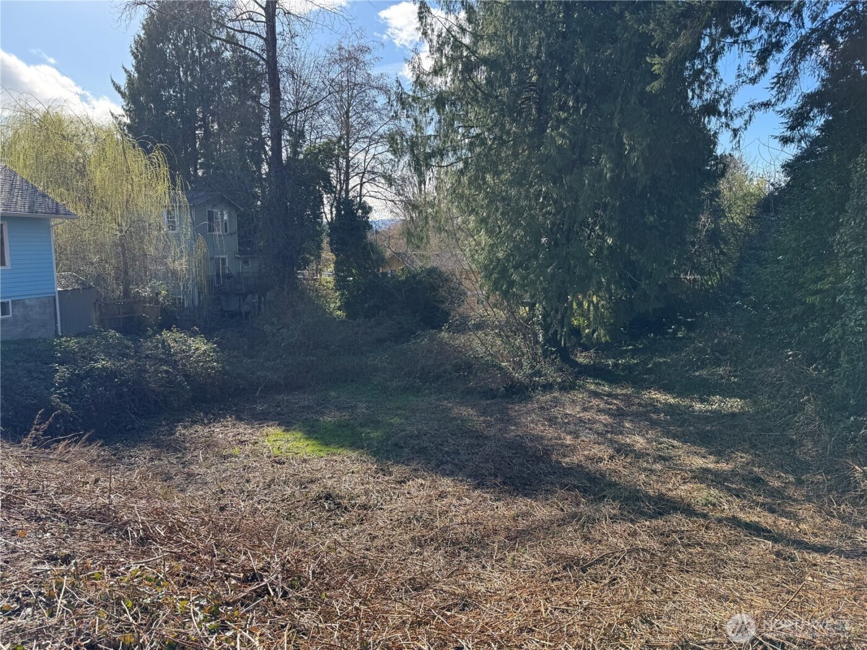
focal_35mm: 24
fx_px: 601
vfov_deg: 56.8
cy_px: 325
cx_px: 434
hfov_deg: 71.6
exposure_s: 1/1151
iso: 80
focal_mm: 6.76
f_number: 1.78
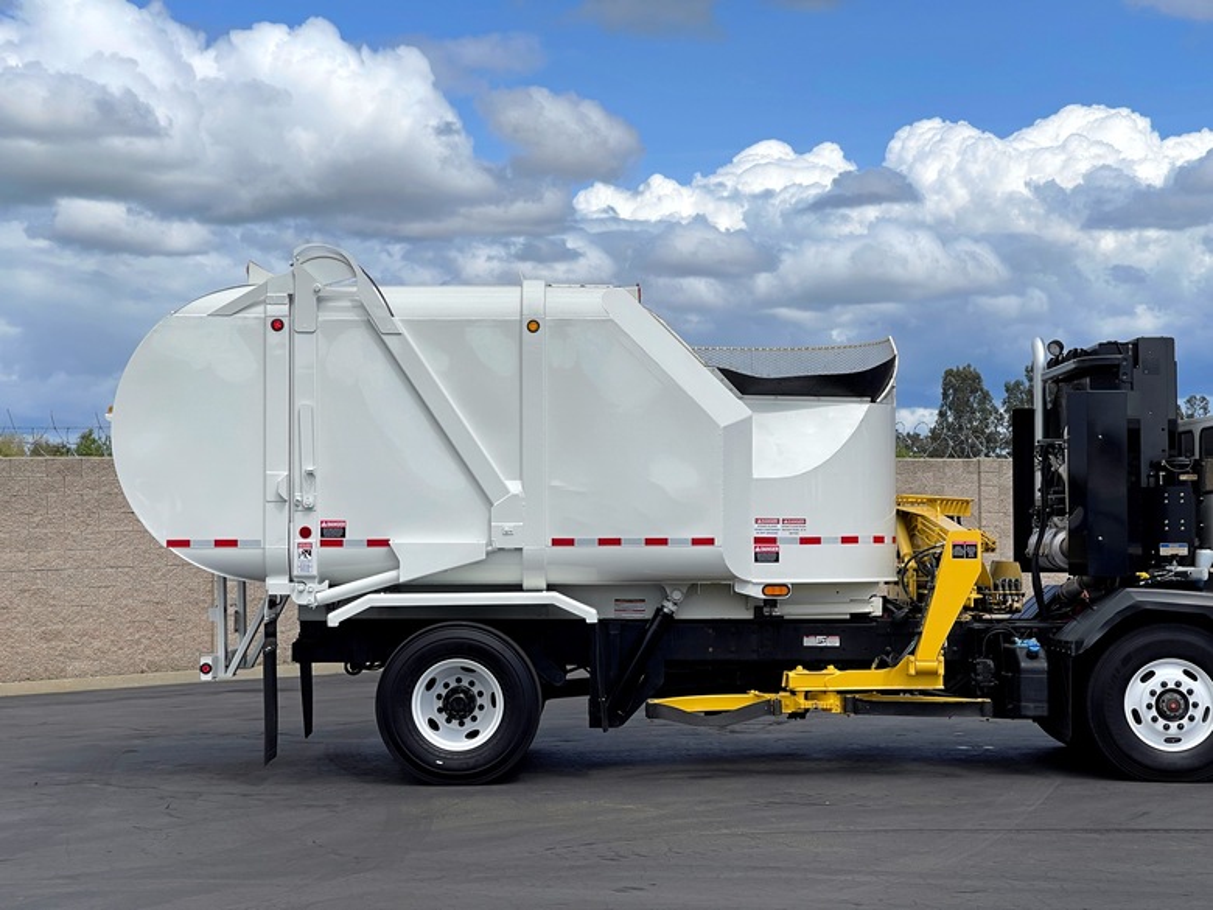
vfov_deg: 22.9
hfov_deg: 30.3
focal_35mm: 64
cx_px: 606
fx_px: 2243
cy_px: 455
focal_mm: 7.5
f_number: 2.2
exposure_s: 1/2370
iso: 20
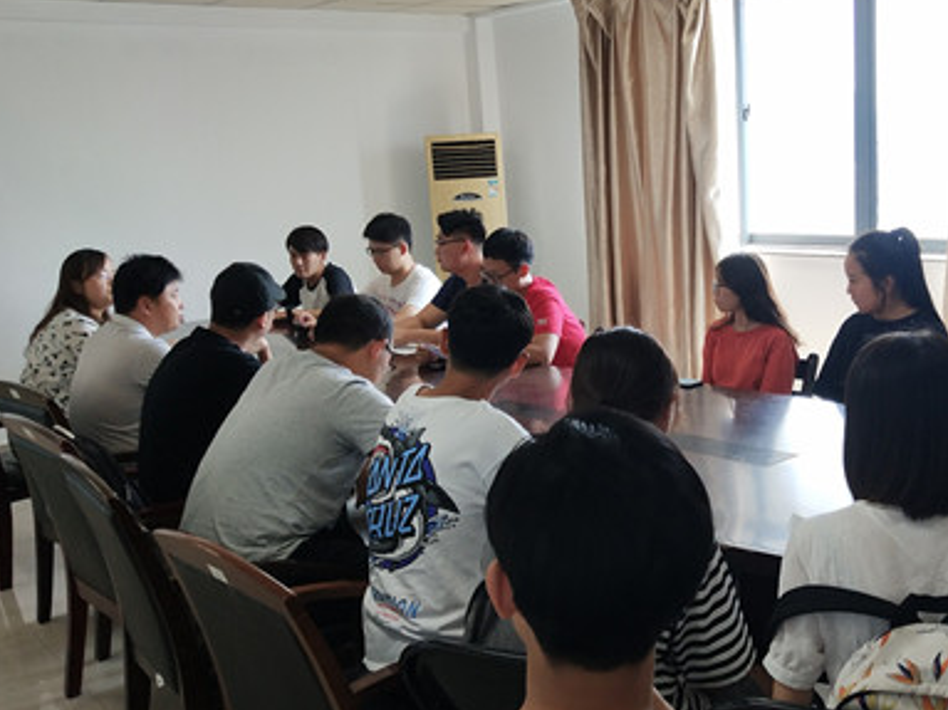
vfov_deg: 30.9
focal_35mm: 47
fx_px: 1287
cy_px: 381
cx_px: 644
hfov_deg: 39.9
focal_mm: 3.95
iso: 131
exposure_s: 1/100
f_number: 1.8
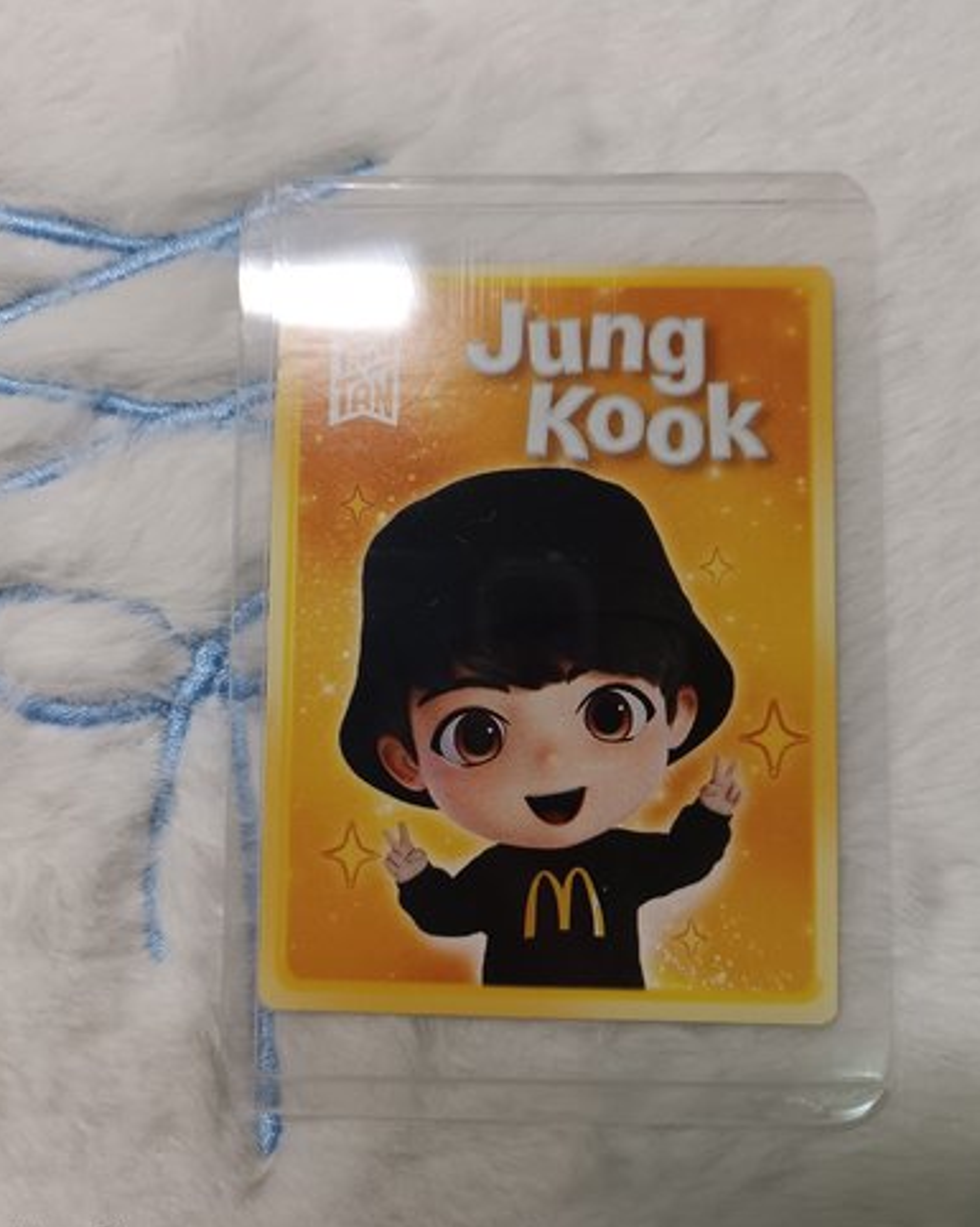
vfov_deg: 64.1
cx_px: 496
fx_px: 980
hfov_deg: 53.1
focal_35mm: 27
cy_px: 610
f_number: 1.79
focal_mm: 4.74
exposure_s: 1/60
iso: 446
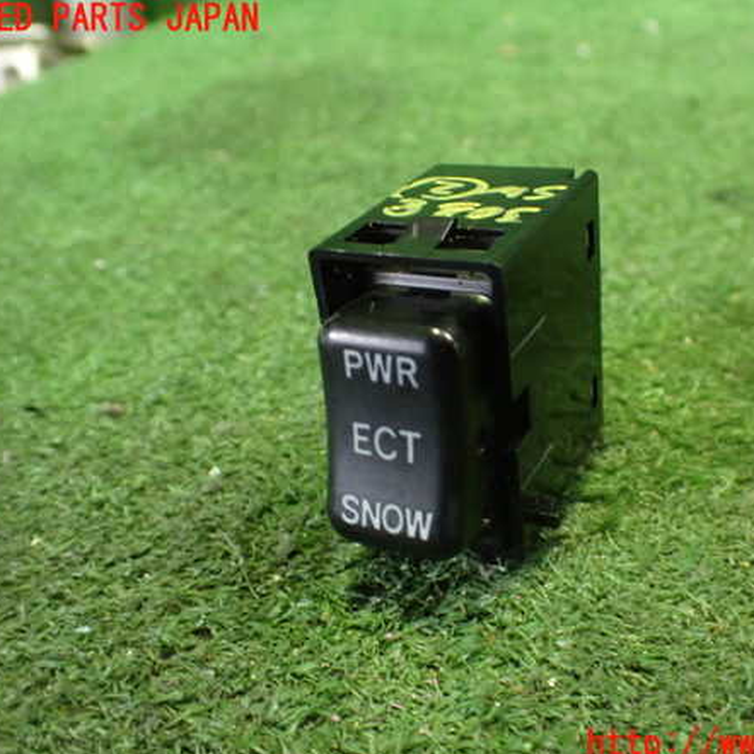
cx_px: 461
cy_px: 382
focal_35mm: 36
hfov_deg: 45.7
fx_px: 887
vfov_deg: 46.0
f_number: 2.3
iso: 1000
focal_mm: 5.4
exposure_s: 1/30
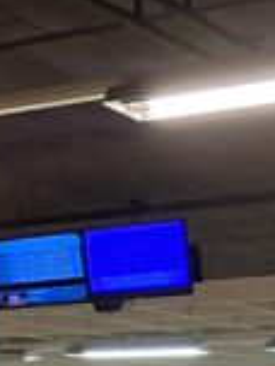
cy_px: 714
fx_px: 1303
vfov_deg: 13.8
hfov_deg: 12.0
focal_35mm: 123
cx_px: 116
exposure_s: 1/50
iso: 160
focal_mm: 3.99
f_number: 1.8
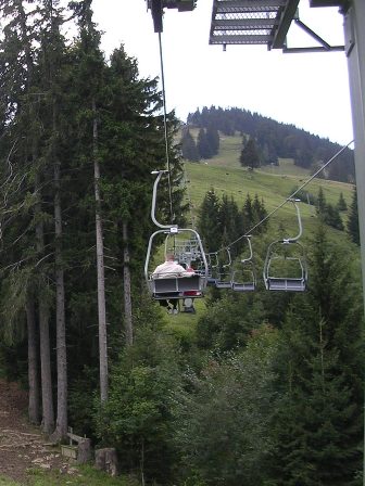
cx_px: 182
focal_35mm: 38
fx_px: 534
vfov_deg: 49.0
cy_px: 243
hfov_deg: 37.7
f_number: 2.8
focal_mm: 5.8
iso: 100
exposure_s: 1/423
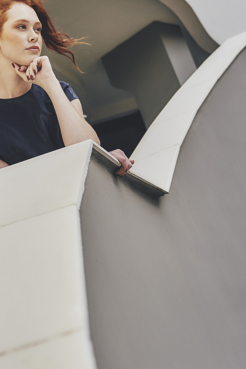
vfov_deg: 26.1
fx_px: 789
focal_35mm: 77
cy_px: 108
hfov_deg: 17.6
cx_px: 56
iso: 500
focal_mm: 36
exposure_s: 1/3200
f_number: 3.2
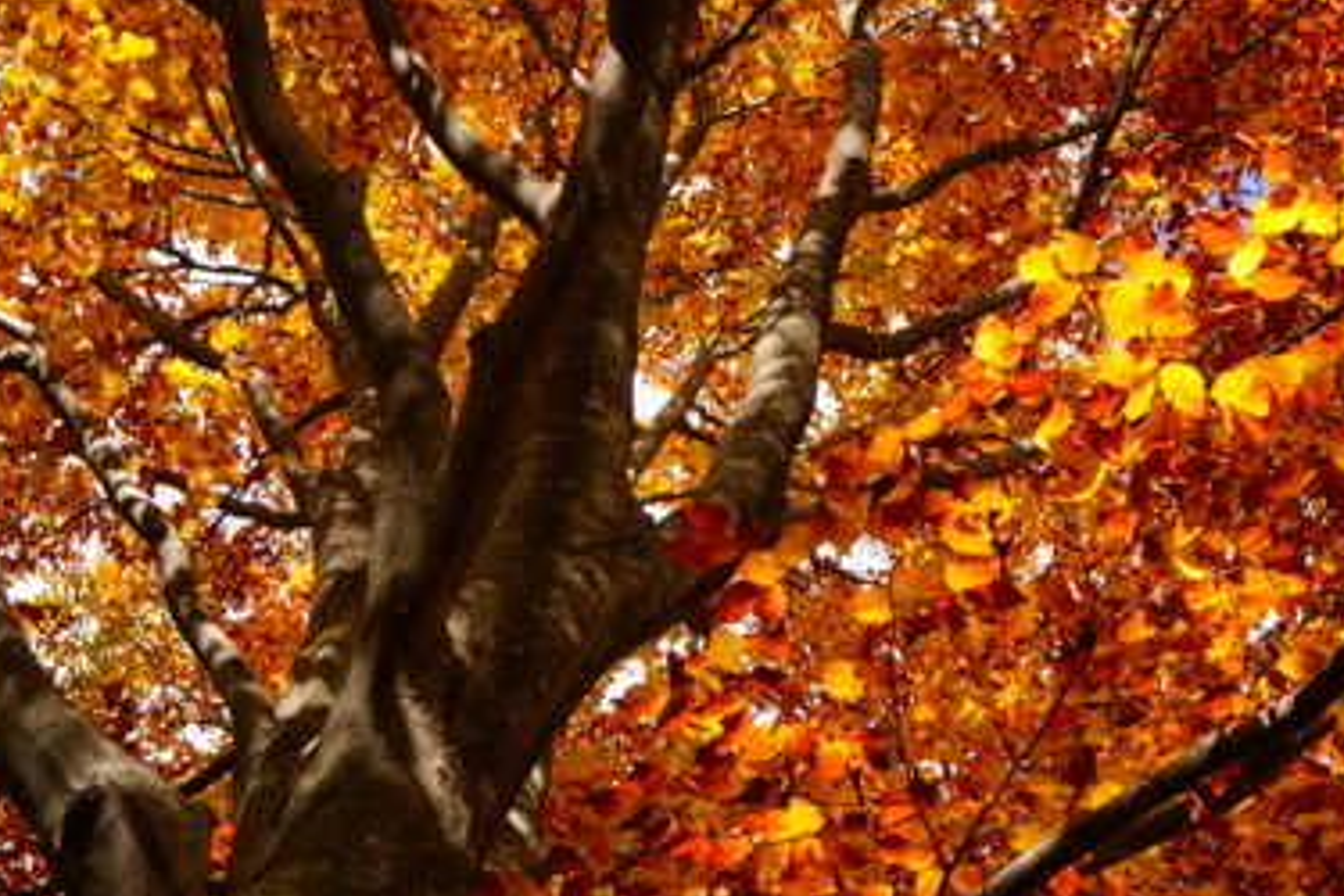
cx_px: 867
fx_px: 2389
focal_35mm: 64
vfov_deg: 21.1
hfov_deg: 31.2
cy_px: 650
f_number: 2.8
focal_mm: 20
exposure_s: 1/1000
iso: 100
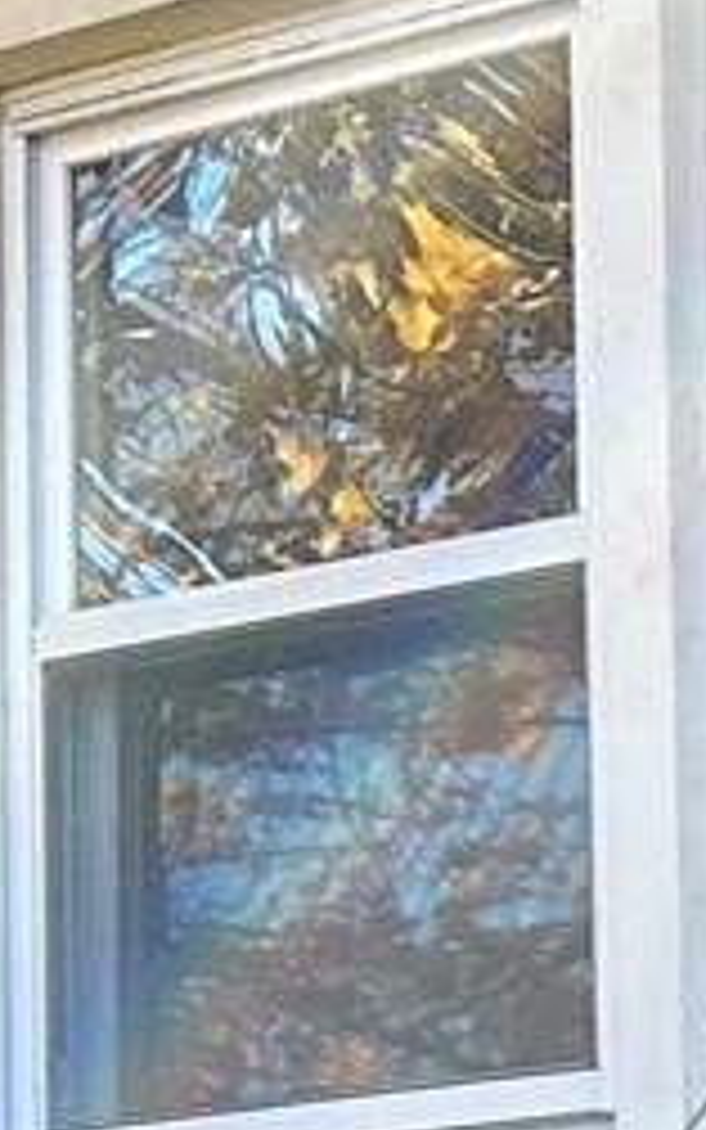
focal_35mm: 225
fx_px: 6923
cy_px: 2255
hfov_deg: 5.4
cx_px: 2442
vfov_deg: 8.8
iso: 50
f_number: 1.5
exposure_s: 1/466
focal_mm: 5.7
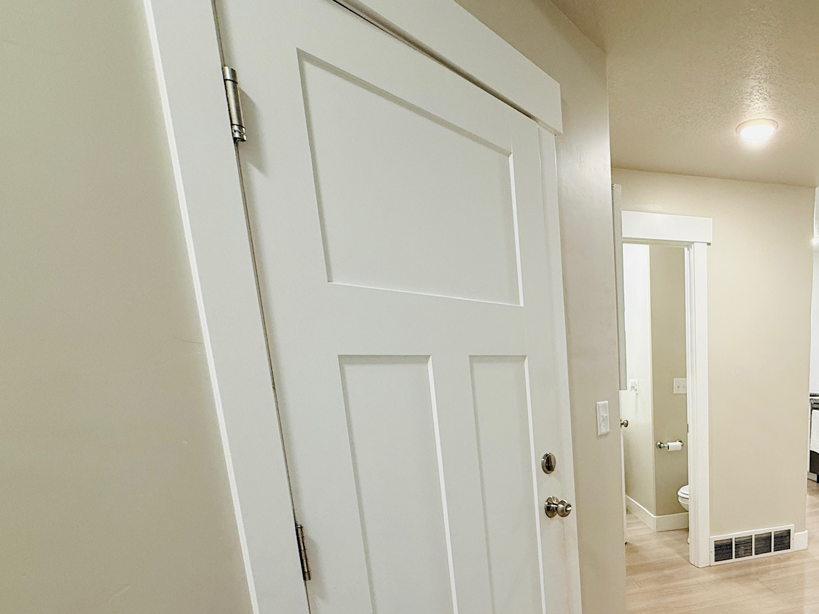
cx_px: 659
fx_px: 544
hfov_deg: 66.8
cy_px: 464
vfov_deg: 55.9
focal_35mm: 23
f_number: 2.2
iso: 200
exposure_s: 1/60
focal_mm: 2.22
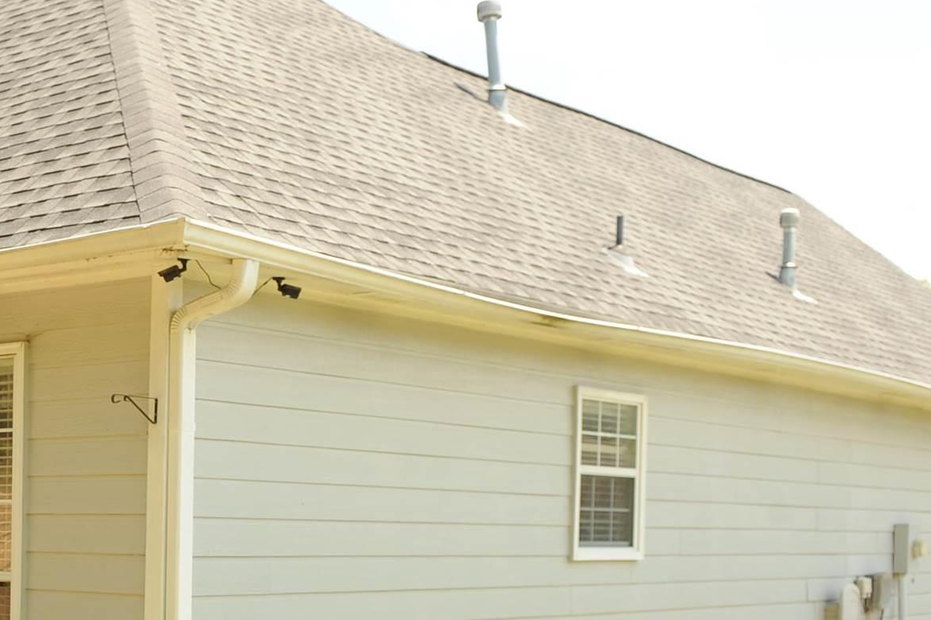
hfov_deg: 29.0
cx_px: -84
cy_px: 529
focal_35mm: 63
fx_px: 1628
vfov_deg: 21.2
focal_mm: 24
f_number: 5.6
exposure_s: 1/250
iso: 200
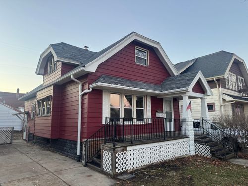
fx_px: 172
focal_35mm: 24
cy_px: 93
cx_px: 124
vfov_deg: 56.8
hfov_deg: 71.6
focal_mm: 6.76
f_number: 1.78
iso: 160
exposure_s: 1/121
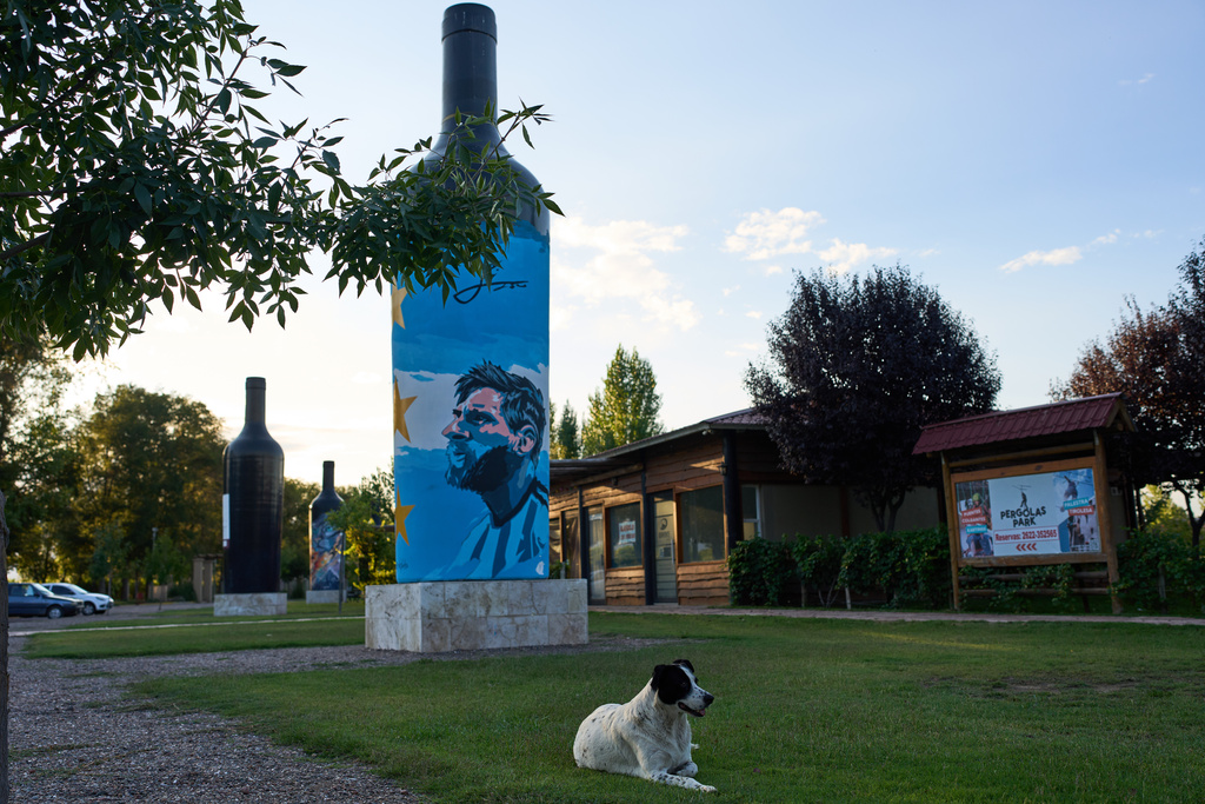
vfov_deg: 37.9
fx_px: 1172
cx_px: 602
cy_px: 402
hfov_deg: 54.4
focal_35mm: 35
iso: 200
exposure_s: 1/800
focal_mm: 35
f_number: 3.5
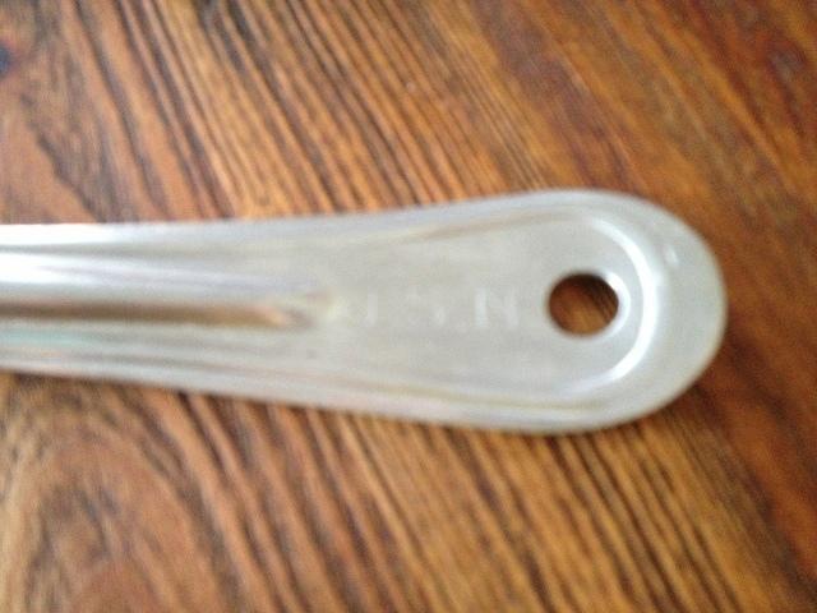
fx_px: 826
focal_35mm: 35
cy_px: 306
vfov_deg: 40.7
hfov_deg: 52.6
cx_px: 408
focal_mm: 4.28
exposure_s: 1/15
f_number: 2.4
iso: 500
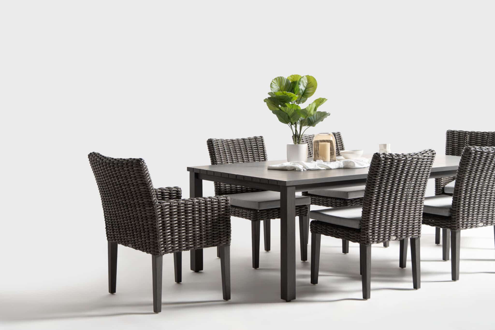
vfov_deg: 22.3
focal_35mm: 61
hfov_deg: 32.9
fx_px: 839
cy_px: 165
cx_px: 248
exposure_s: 1/160
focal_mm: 41
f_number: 2.8
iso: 100
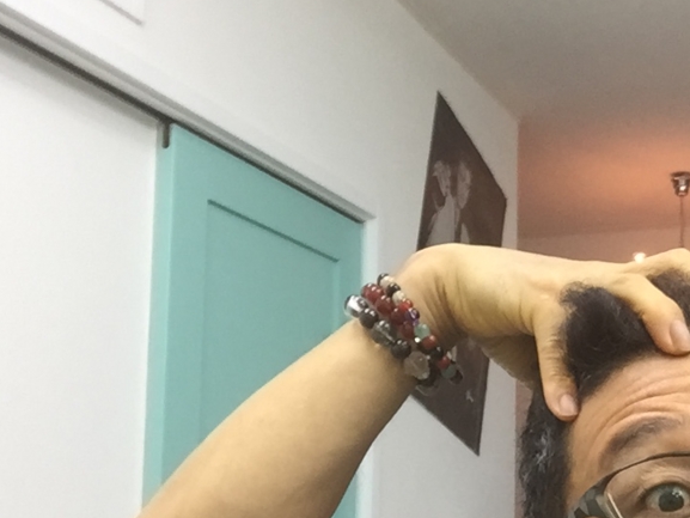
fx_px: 1097
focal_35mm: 55
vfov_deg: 26.1
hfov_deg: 33.8
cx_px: 558
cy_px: 406
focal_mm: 2.65
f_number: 2.2
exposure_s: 1/30
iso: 64
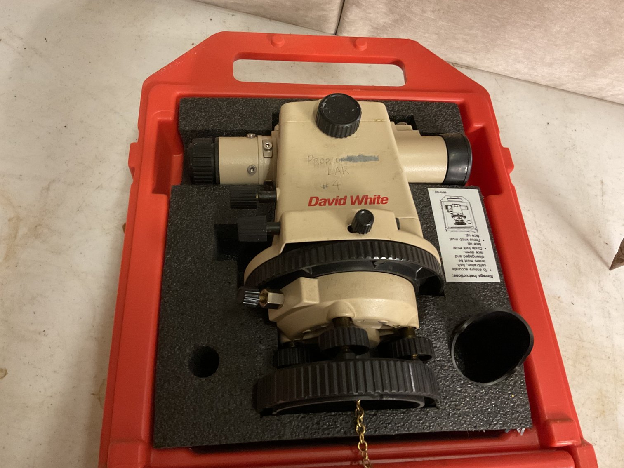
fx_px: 523
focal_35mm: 29
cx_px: 312
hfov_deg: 61.7
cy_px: 234
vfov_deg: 48.2
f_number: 1.8
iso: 320
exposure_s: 1/30
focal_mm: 3
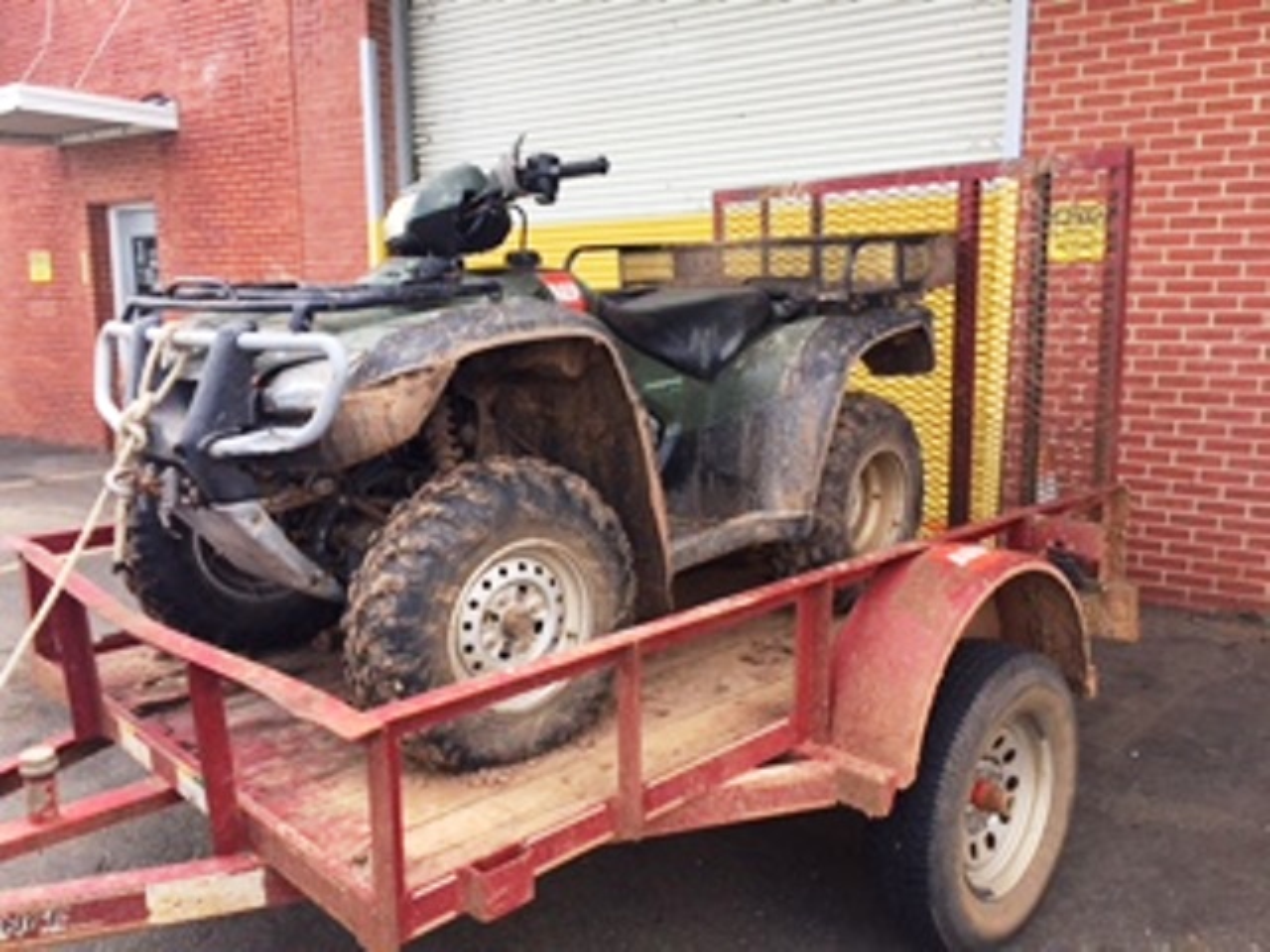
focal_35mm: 29
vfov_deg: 48.2
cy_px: 476
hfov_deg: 61.7
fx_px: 1064
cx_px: 635
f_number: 2.2
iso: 32
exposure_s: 1/353
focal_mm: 4.15
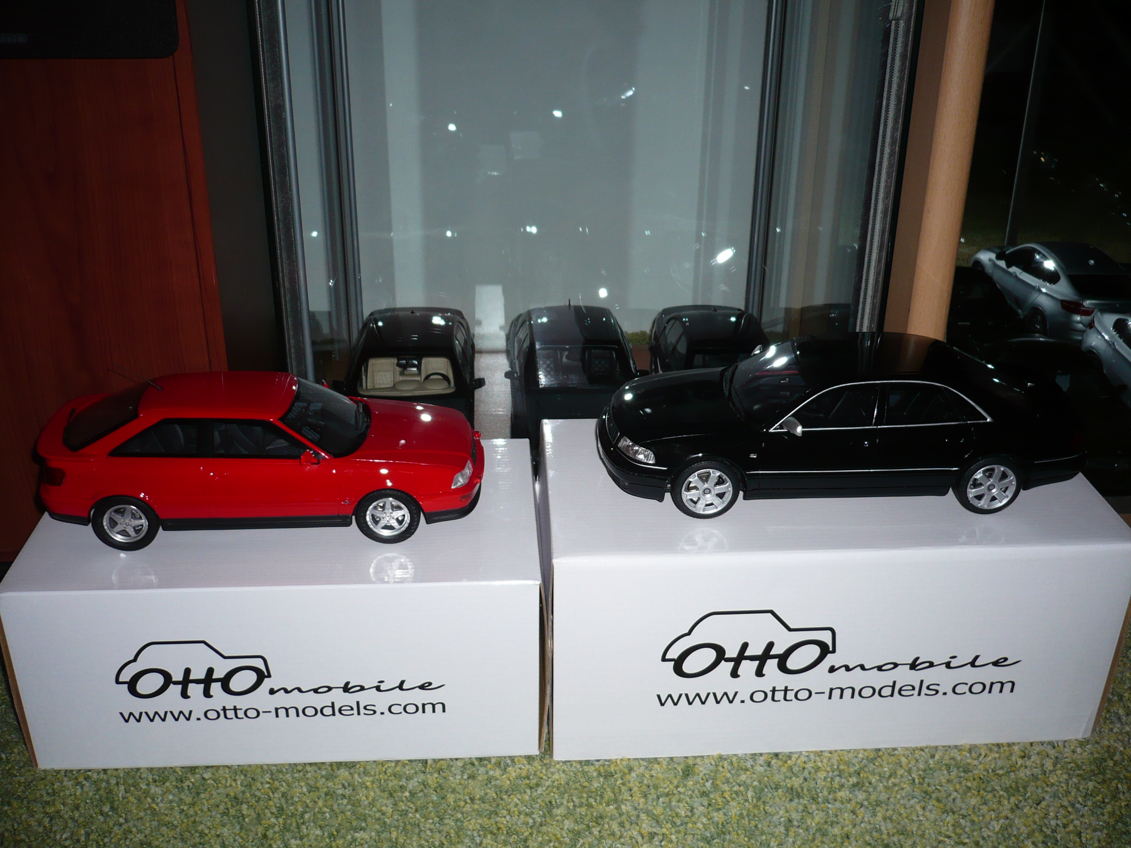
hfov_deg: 52.6
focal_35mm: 35
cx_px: 566
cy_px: 424
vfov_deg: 40.7
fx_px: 1144
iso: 100
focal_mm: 5.8
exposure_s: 1/30
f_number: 2.8
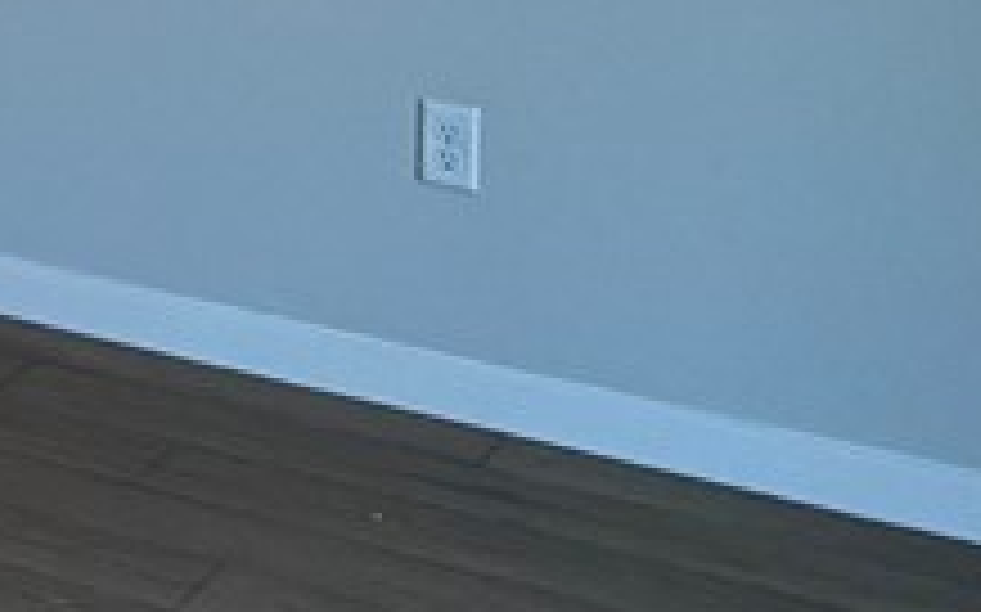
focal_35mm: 109
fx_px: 2913
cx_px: -986
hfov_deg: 15.3
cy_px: -576
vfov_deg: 11.0
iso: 80
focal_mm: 2.22
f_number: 2.2
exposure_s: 1/120
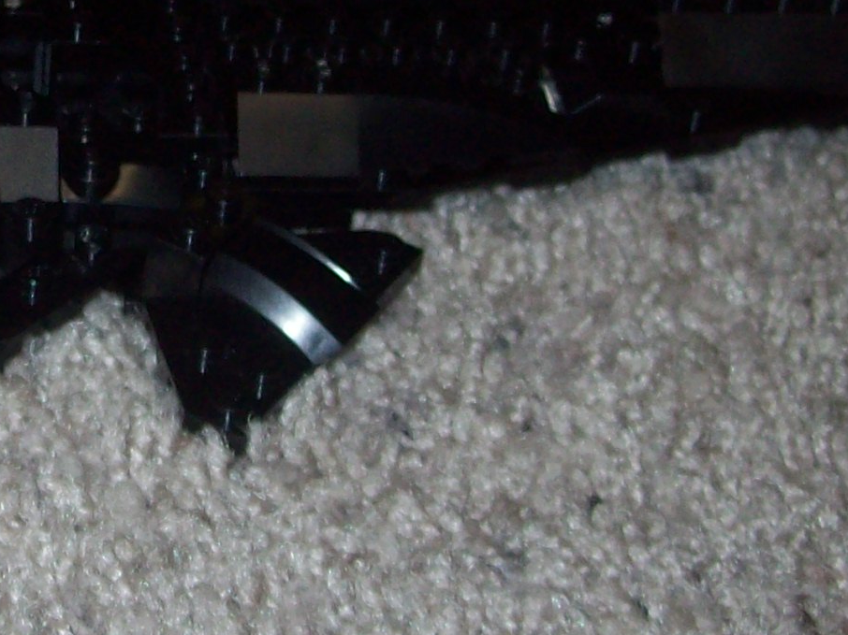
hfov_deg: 18.4
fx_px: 2523
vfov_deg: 14.3
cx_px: -63
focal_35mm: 103
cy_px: 145
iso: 80
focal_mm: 6
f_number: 2.7
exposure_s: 1/64
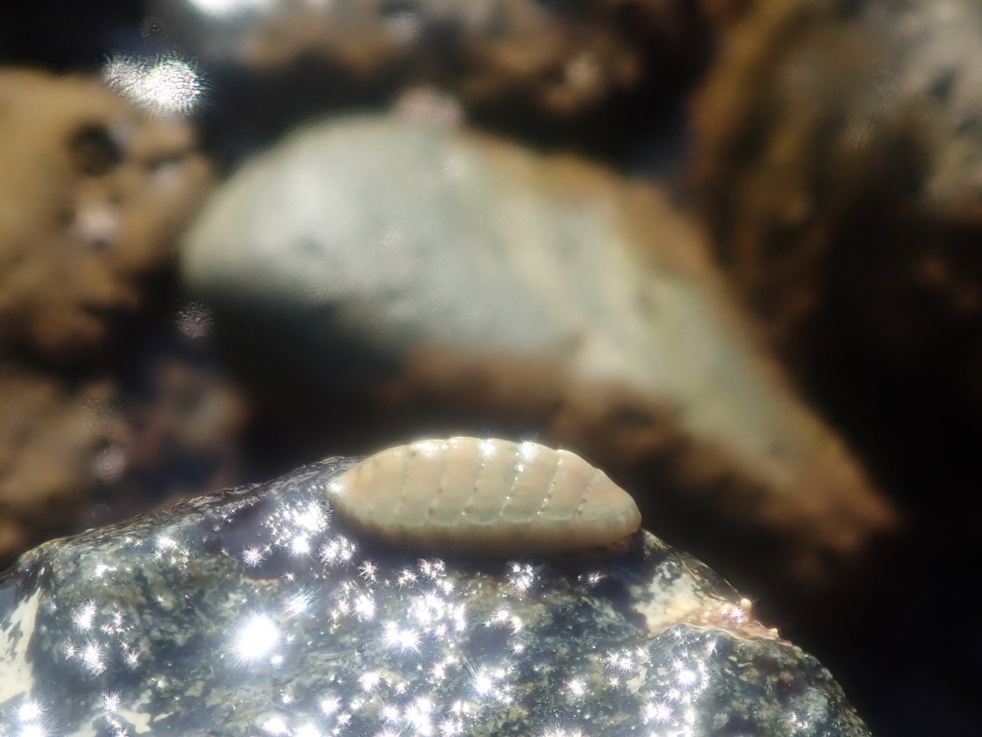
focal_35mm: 30
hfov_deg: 59.9
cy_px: 368
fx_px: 851
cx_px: 491
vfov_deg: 46.8
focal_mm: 5.5
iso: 100
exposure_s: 1/640
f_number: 3.2
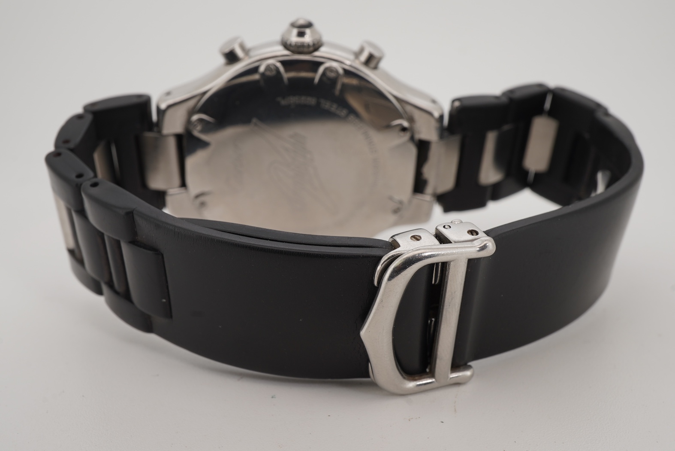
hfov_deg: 43.6
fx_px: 844
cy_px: 226
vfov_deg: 29.9
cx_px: 338
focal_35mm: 45
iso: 160
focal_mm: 30
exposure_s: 1/160
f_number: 22
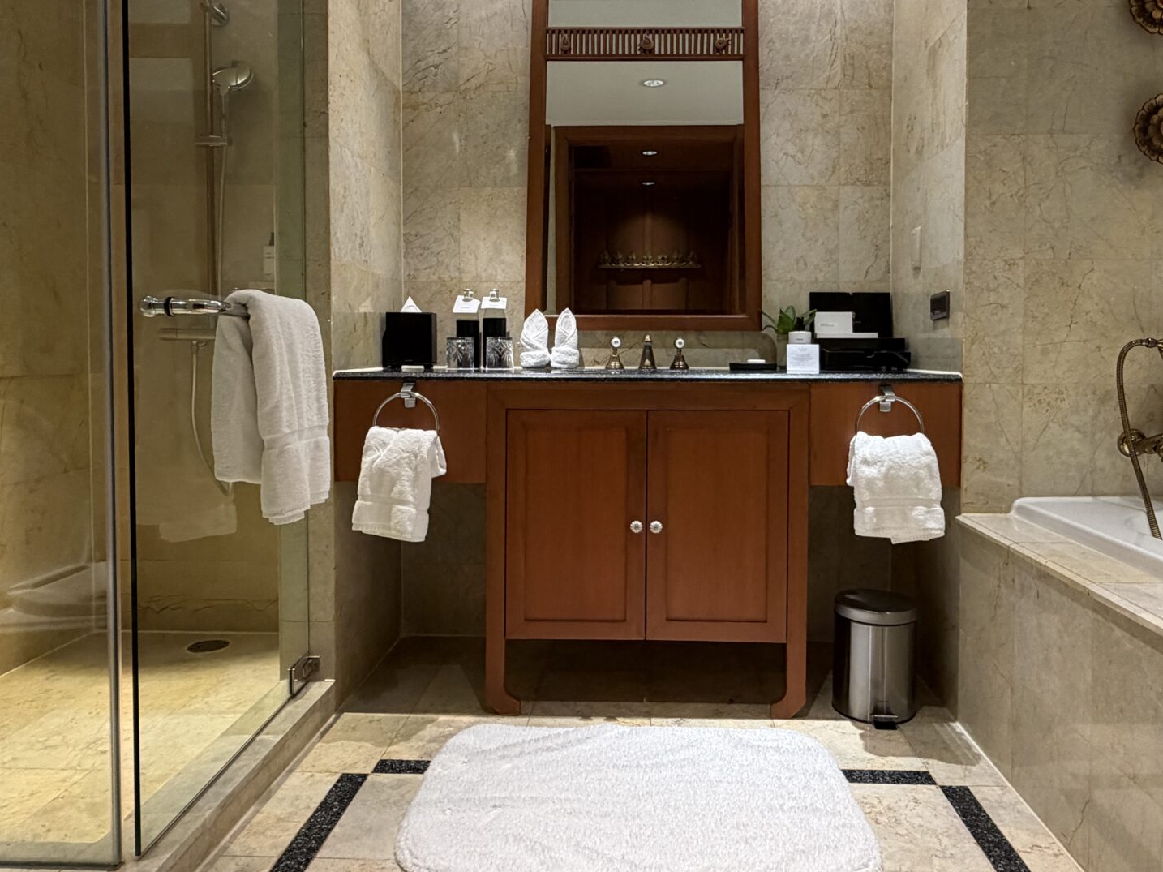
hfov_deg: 69.3
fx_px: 840
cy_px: 379
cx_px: 630
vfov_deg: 54.7
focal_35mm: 25
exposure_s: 1/50
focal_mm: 2.22
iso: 250
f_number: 2.2
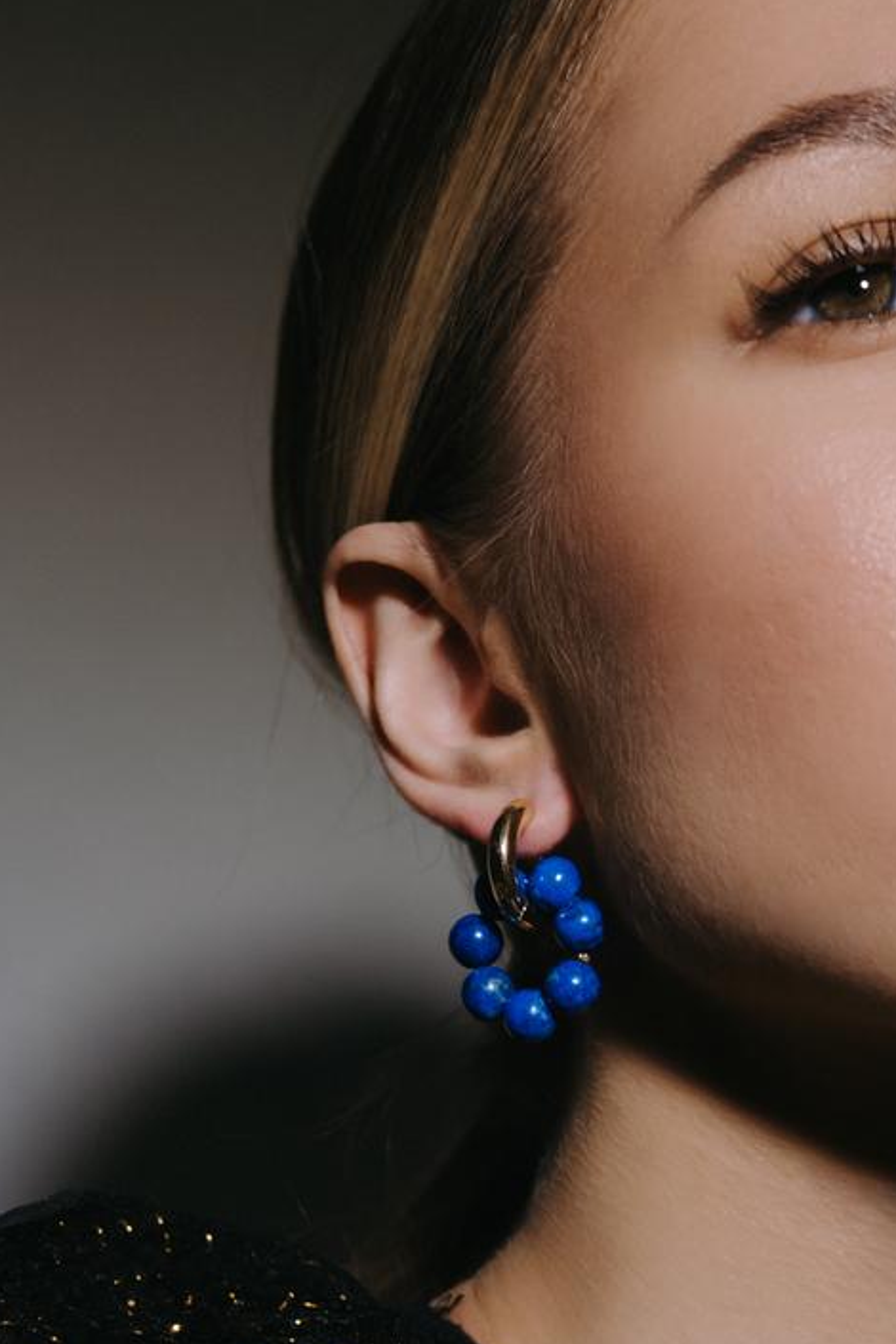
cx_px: 521
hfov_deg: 17.7
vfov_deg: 26.2
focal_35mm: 77
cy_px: 875
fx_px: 2874
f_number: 5
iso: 320
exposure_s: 1/125
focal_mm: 35
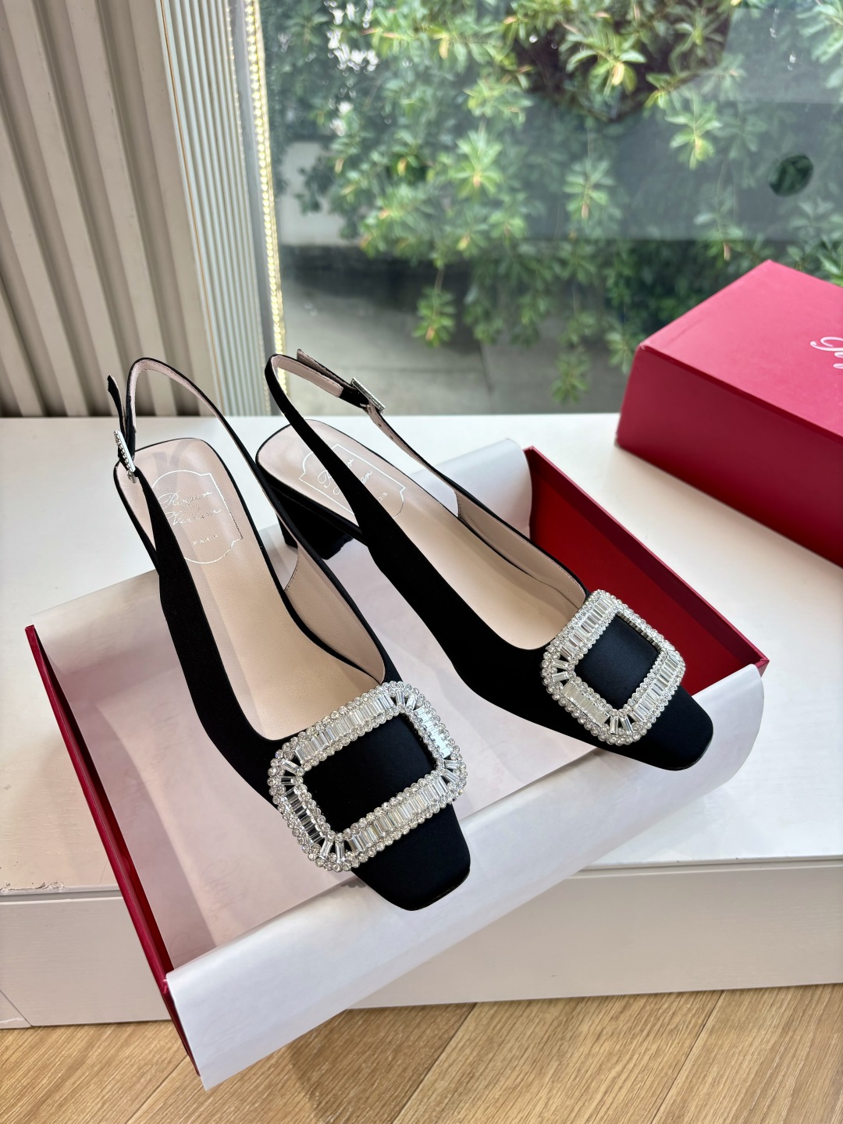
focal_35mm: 26
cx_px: 422
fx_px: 844
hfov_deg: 53.1
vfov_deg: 67.3
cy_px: 562
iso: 40
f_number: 1.6
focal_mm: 5.96
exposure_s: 1/209
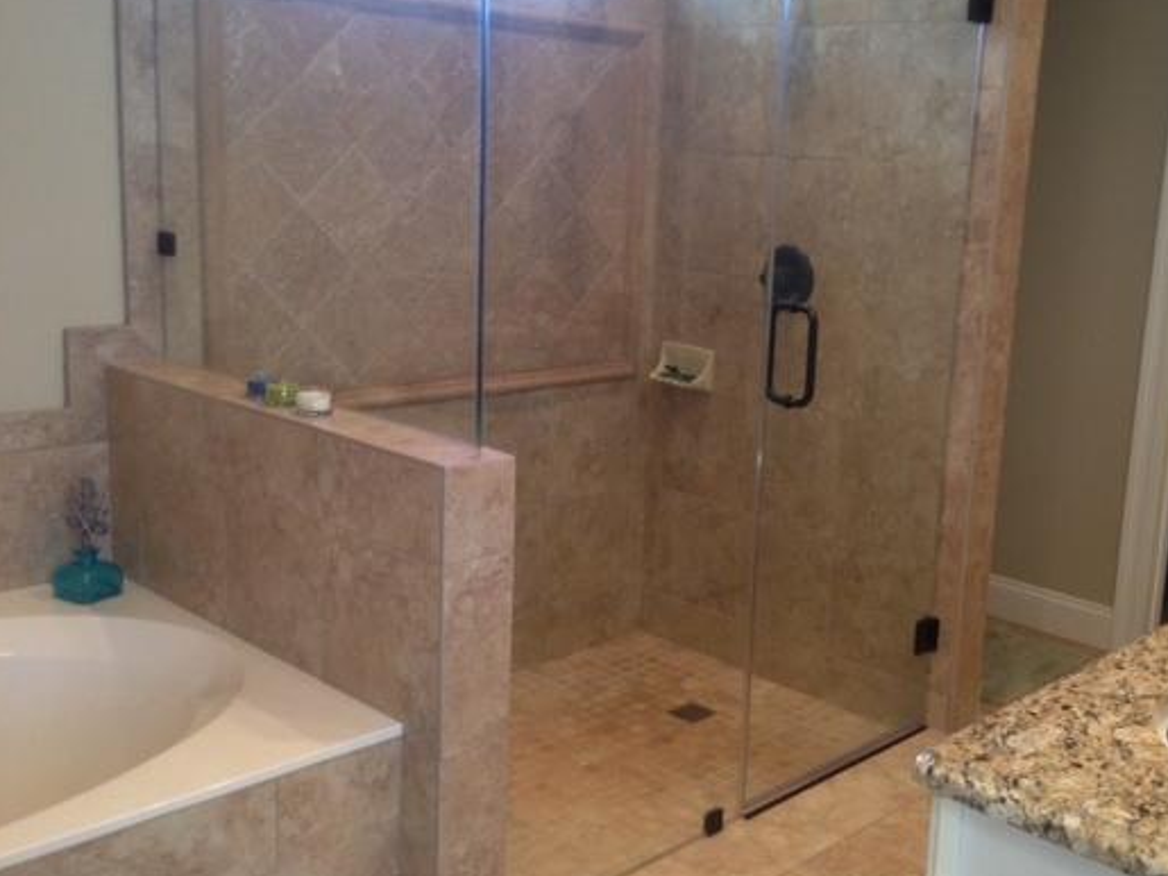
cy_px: 420
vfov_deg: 35.1
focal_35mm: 41
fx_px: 1383
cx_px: 717
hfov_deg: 45.5
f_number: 2.4
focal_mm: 4.12
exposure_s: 1/20
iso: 160
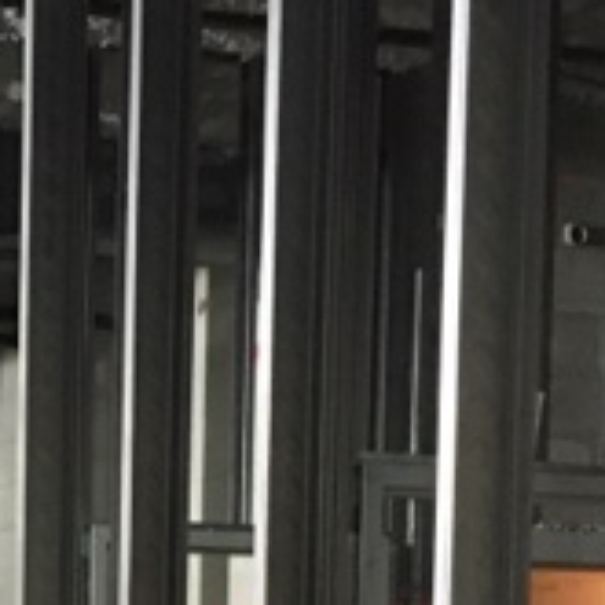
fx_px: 2155
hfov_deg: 15.3
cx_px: -147
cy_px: 842
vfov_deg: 15.1
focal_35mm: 109
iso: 250
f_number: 2.2
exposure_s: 1/15
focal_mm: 4.15
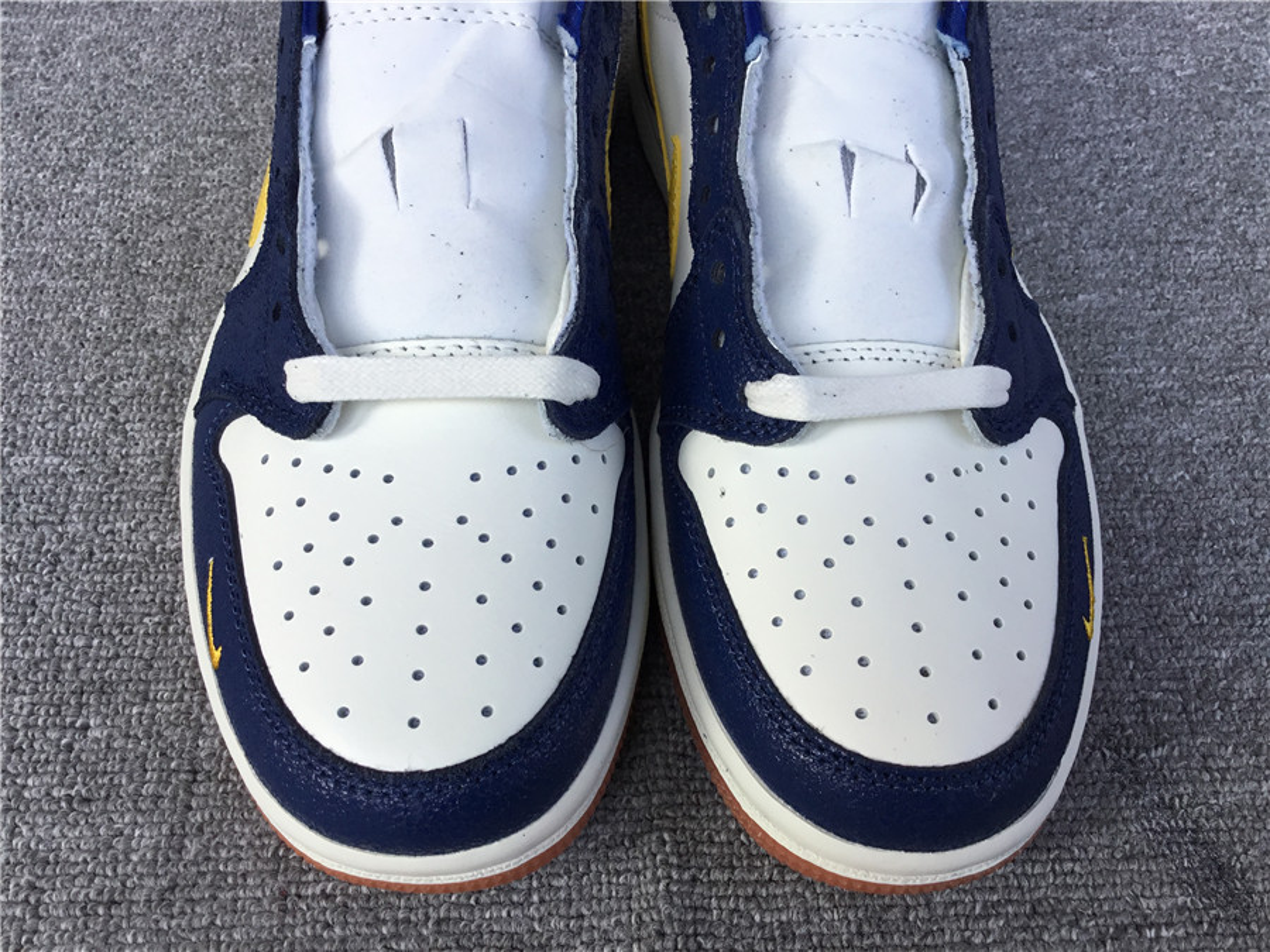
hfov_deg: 58.4
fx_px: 1137
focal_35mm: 31
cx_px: 635
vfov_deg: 45.4
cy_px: 476
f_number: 2.4
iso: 25
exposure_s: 1/227
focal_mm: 3.3
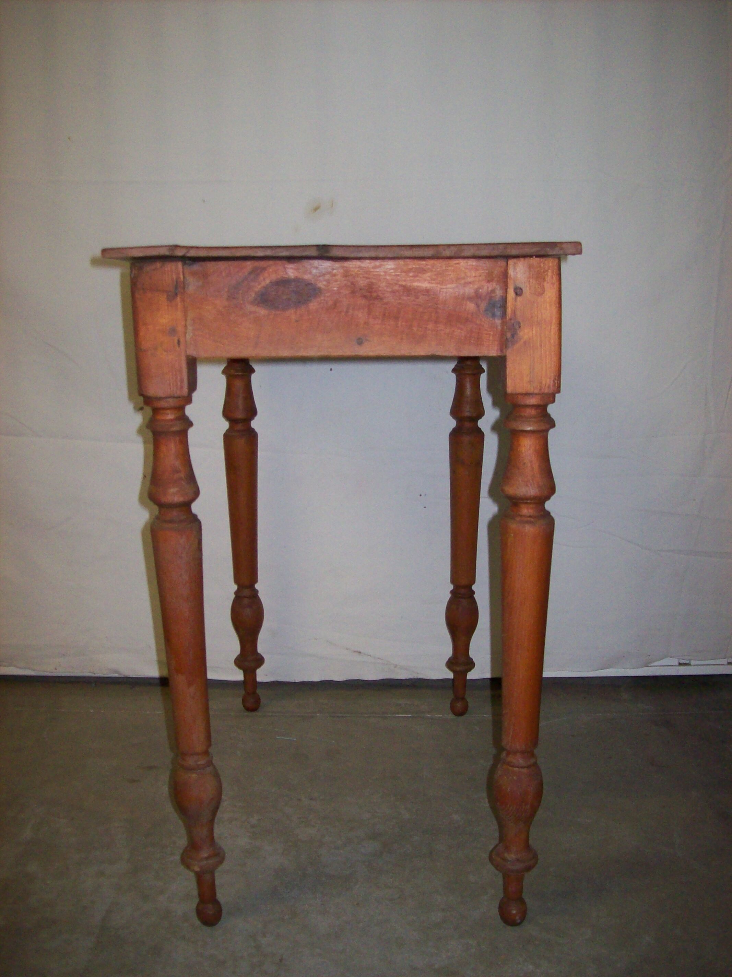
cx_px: 366
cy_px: 488
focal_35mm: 36
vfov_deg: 51.4
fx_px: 1016
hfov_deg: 39.6
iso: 200
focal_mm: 6
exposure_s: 1/64
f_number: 2.7
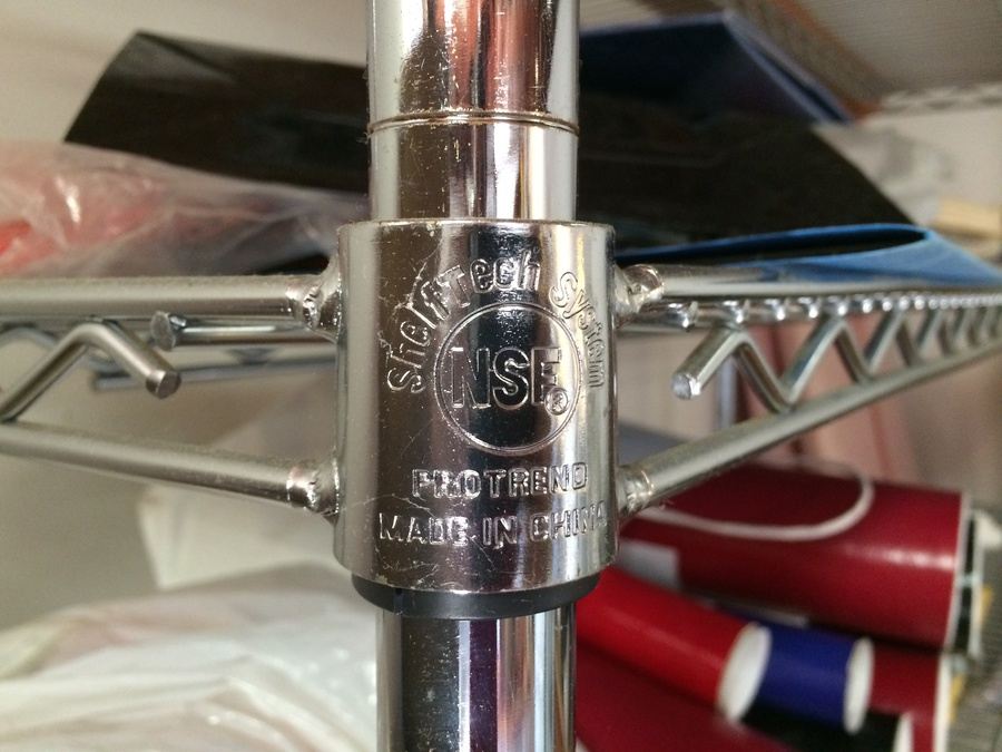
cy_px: 376
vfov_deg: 46.8
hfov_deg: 60.0
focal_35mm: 30
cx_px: 501
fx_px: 868
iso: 320
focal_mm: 4.12
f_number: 2.2
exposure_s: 1/15
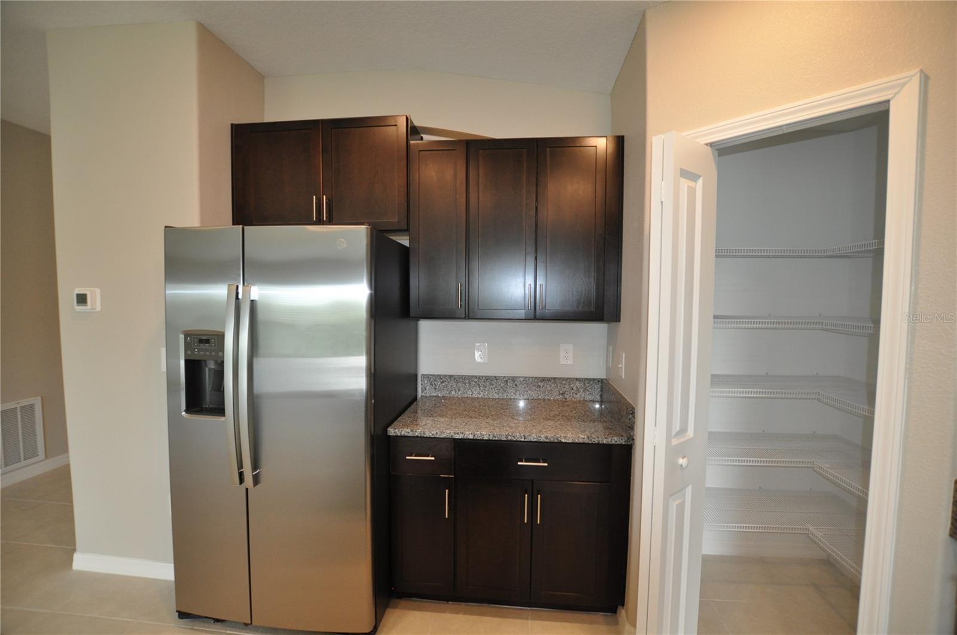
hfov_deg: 100.5
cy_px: 318
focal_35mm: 15
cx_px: 478
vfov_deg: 77.2
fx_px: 398
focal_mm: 10
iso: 800
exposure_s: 1/125
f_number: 3.5
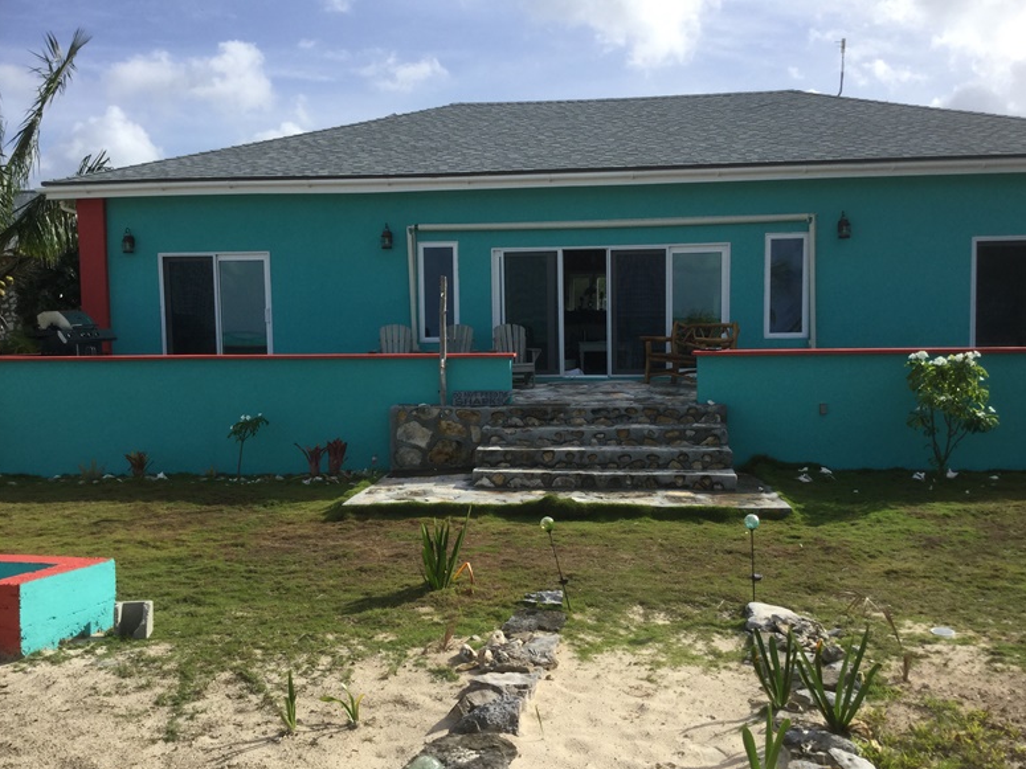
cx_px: 523
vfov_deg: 44.1
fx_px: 948
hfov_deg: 56.8
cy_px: 396
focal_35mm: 32
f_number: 2.4
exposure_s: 1/1294
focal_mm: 3.3
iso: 25
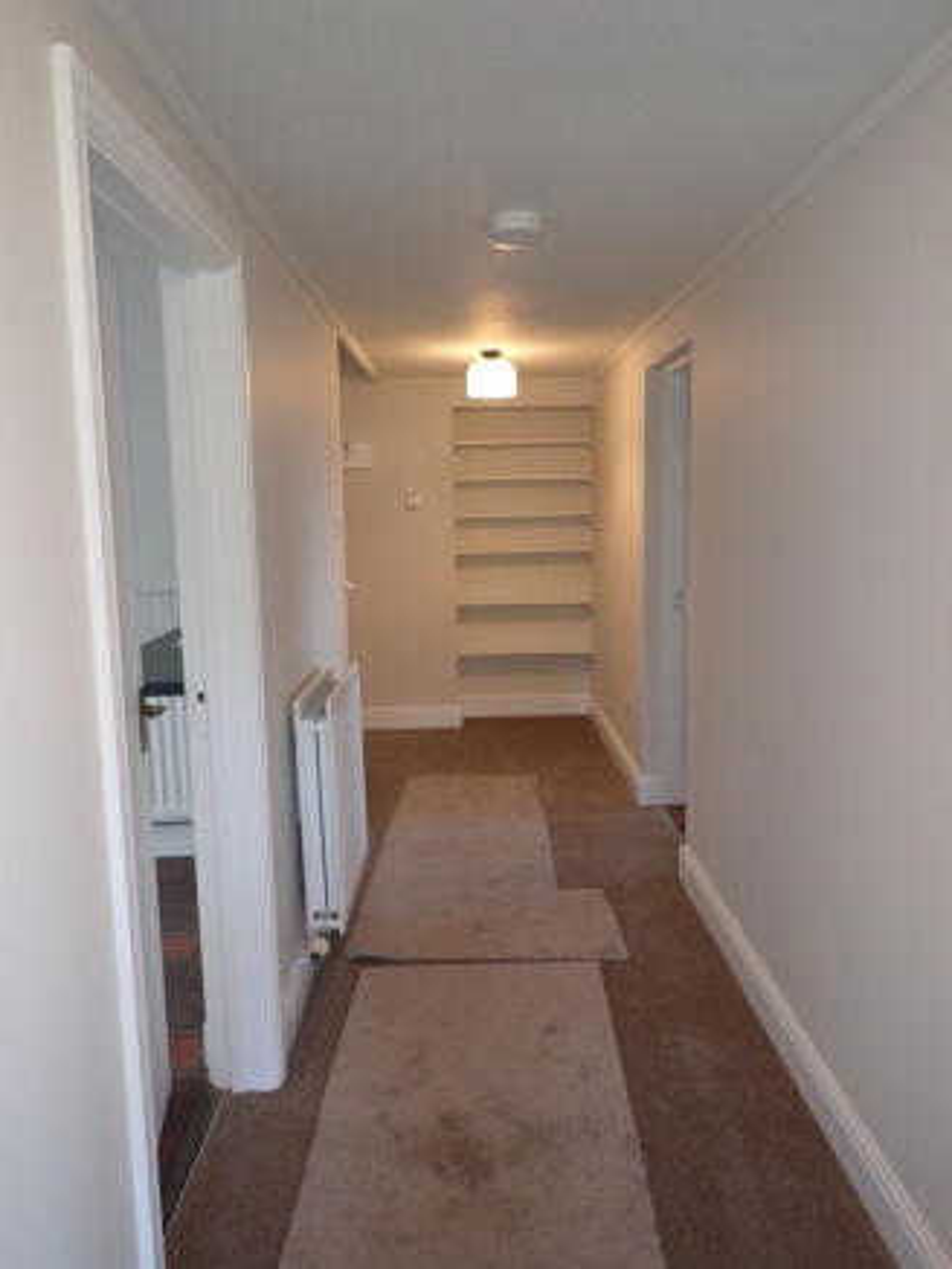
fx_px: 916
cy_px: 634
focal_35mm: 25
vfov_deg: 69.4
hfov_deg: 54.9
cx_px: 476
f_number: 2
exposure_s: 1/60
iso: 200
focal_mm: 4.5
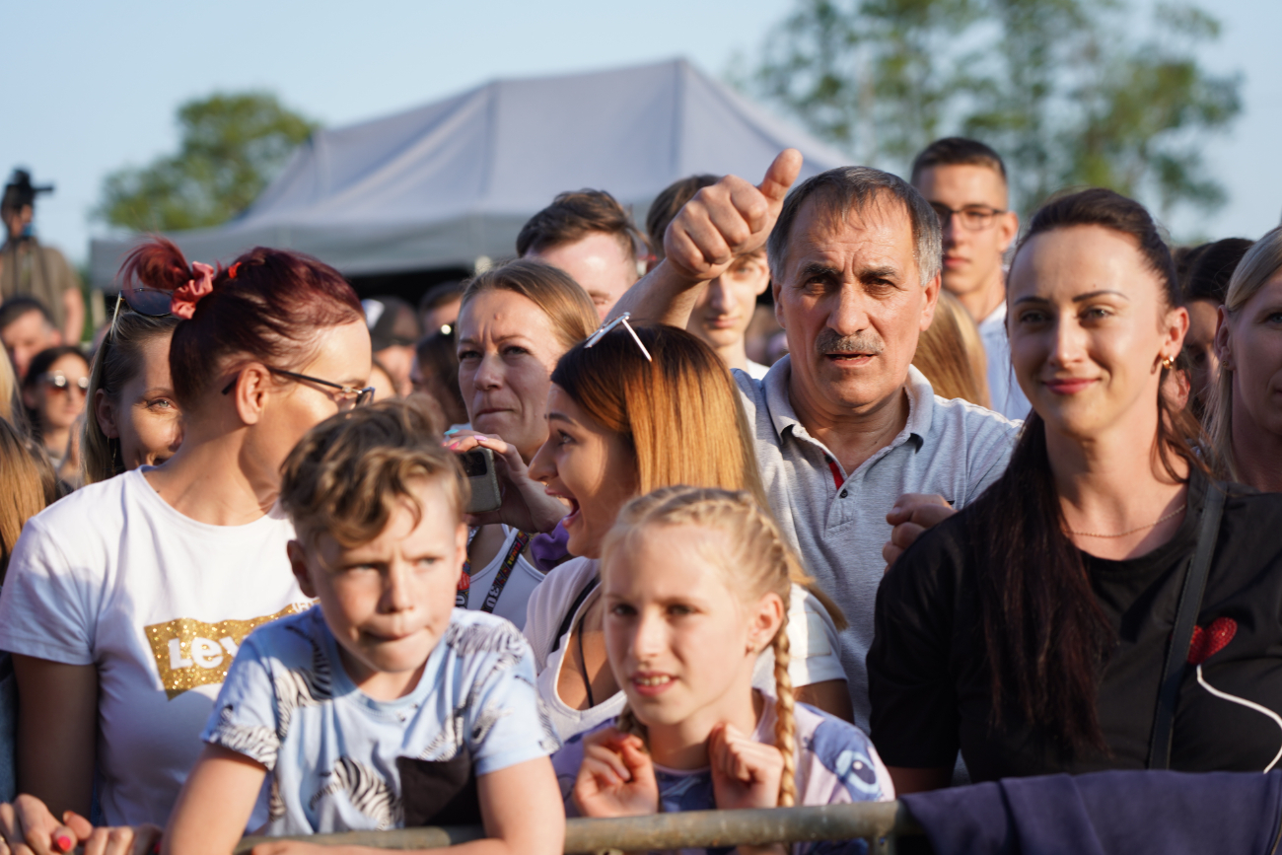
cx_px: 641
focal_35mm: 105
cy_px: 428
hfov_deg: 19.5
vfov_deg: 13.0
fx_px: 3739
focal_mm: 105
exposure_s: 1/320
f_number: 4.5
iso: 100
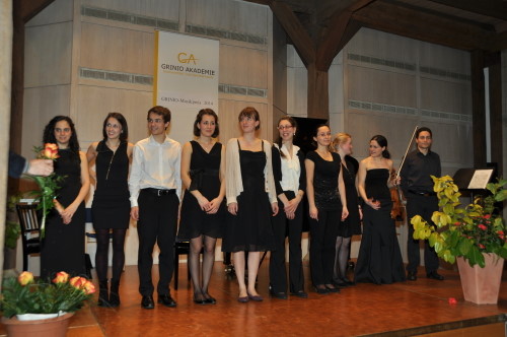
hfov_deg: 57.3
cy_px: 168
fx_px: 464
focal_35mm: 33
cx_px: 254
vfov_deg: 39.9
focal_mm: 22
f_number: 4
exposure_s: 1/60
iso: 200
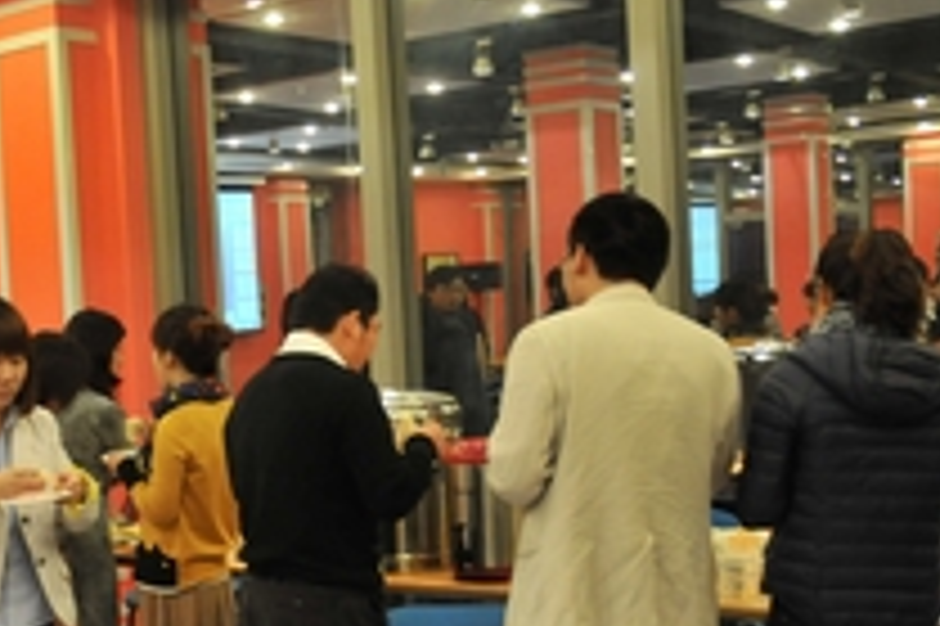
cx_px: 148
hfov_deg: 33.2
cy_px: 435
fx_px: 1513
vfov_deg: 23.2
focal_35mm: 58
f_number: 3.5
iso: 1000
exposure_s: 1/60
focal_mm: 18
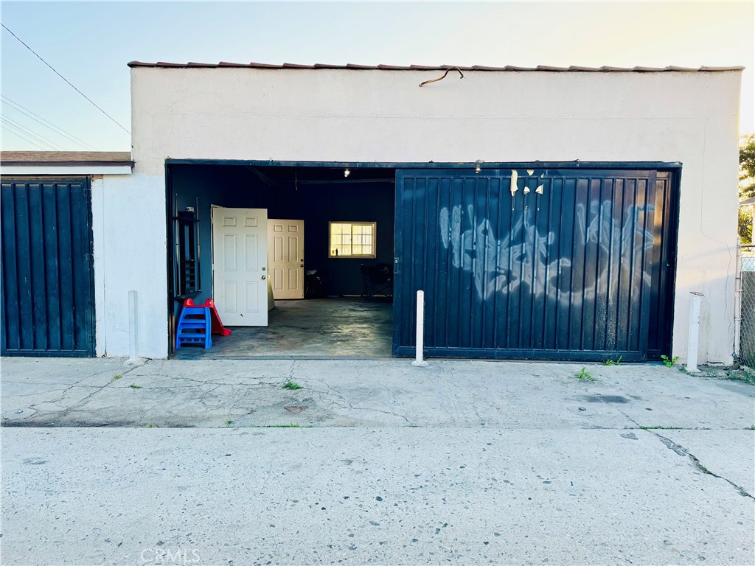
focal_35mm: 24
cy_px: 283
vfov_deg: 56.8
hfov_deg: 71.6
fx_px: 523
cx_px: 378
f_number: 1.78
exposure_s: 1/425
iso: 80
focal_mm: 6.76
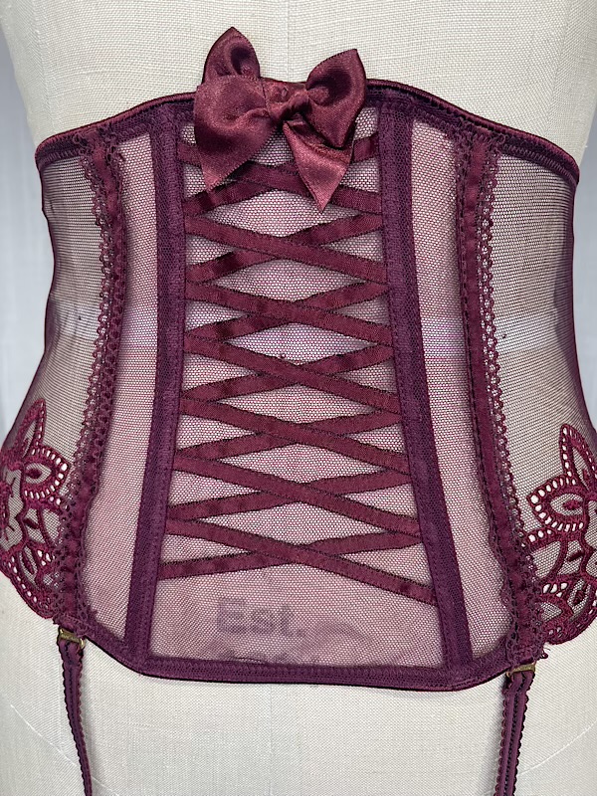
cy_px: 398
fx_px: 575
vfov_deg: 69.4
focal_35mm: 25
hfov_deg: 54.9
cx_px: 298
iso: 32
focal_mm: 5.1
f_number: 1.6
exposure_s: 1/164
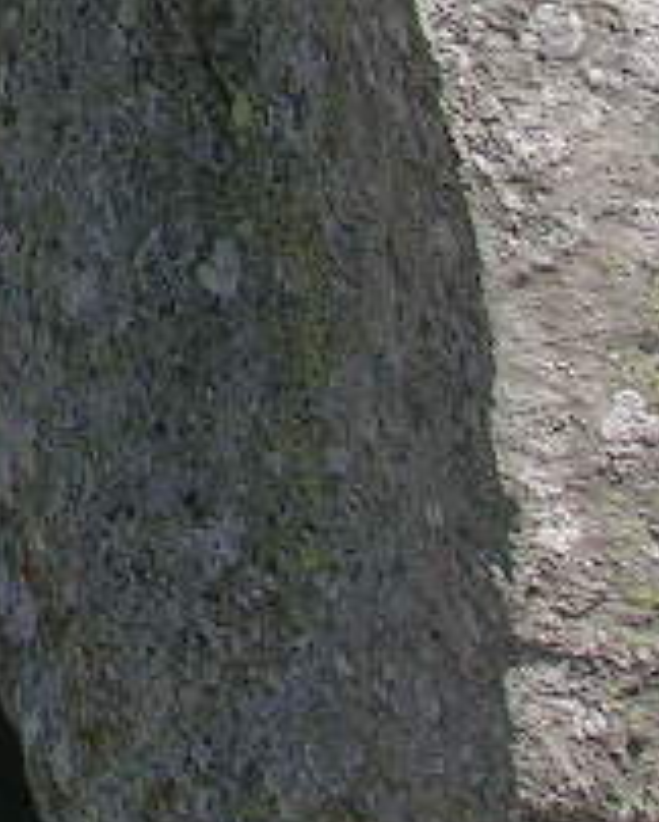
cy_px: -655
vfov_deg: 10.5
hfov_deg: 7.7
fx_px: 4211
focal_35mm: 173
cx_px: -1346
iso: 50
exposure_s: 1/337
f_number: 4.8
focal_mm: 5.4
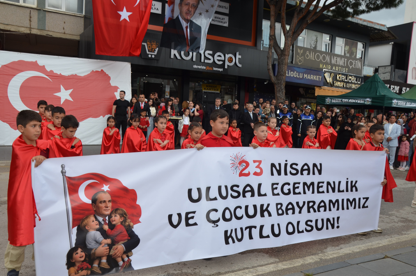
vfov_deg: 40.3
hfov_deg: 58.0
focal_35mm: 33
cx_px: 205
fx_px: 375
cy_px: 138
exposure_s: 1/250
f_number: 8
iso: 160
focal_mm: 21
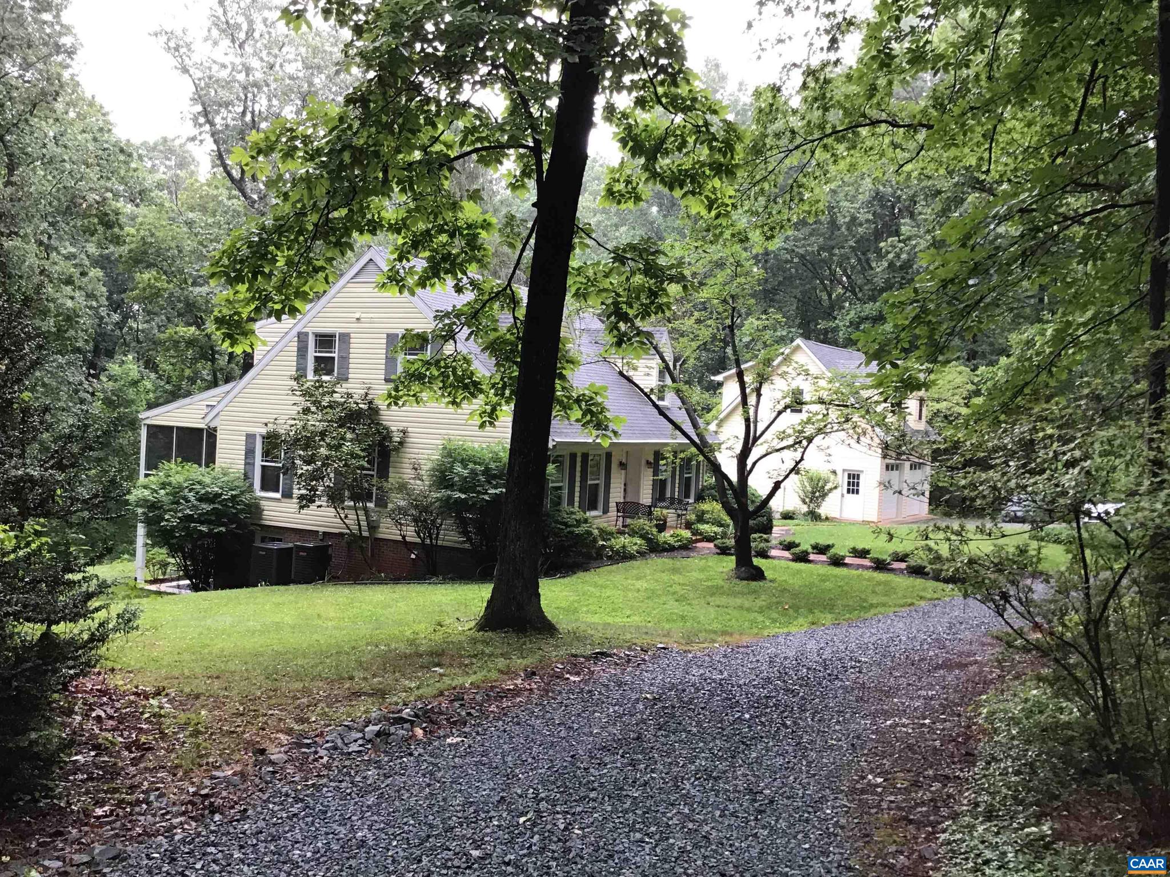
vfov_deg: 45.4
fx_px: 1048
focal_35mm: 31
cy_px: 438
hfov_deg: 58.4
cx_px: 585
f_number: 2.4
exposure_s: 1/30
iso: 50
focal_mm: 3.3
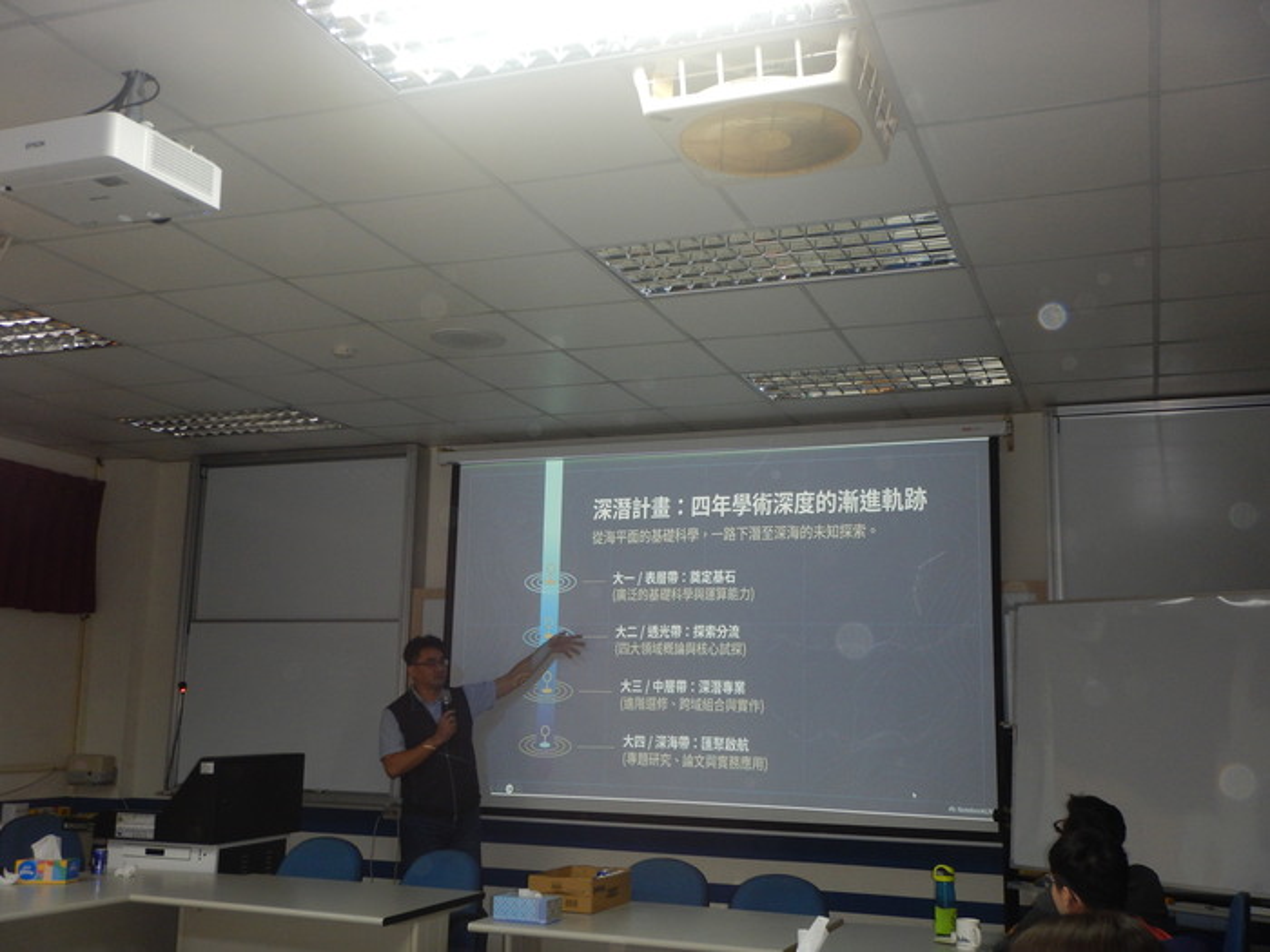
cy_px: 476
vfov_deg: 38.7
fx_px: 1357
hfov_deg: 50.1
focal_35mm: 37
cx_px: 635
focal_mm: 6.6
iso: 200
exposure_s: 1/30
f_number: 4.2
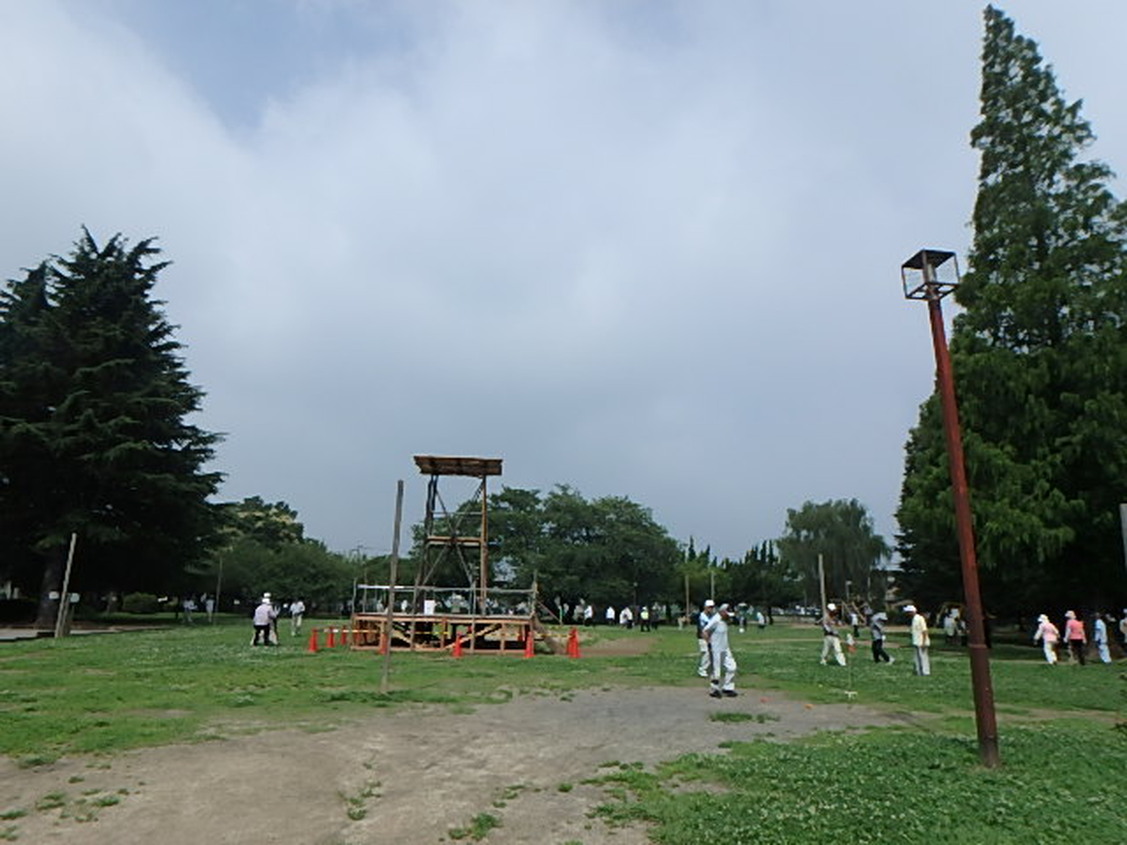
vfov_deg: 63.4
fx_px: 684
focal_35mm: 21
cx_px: 564
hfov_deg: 79.0
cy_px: 422
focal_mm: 3.7
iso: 125
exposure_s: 1/1000
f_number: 6
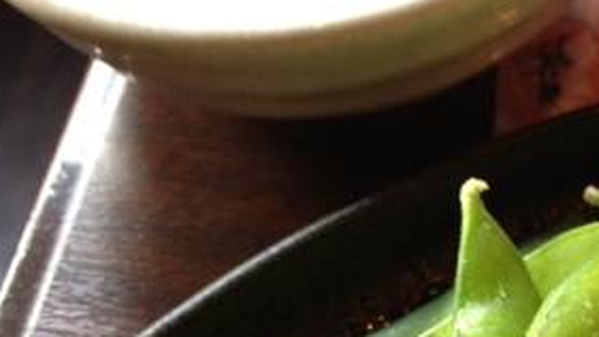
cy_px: 465
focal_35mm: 87
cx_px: 616
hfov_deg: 23.3
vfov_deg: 13.3
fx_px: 1382
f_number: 2.4
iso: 80
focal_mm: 4.28
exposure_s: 1/20
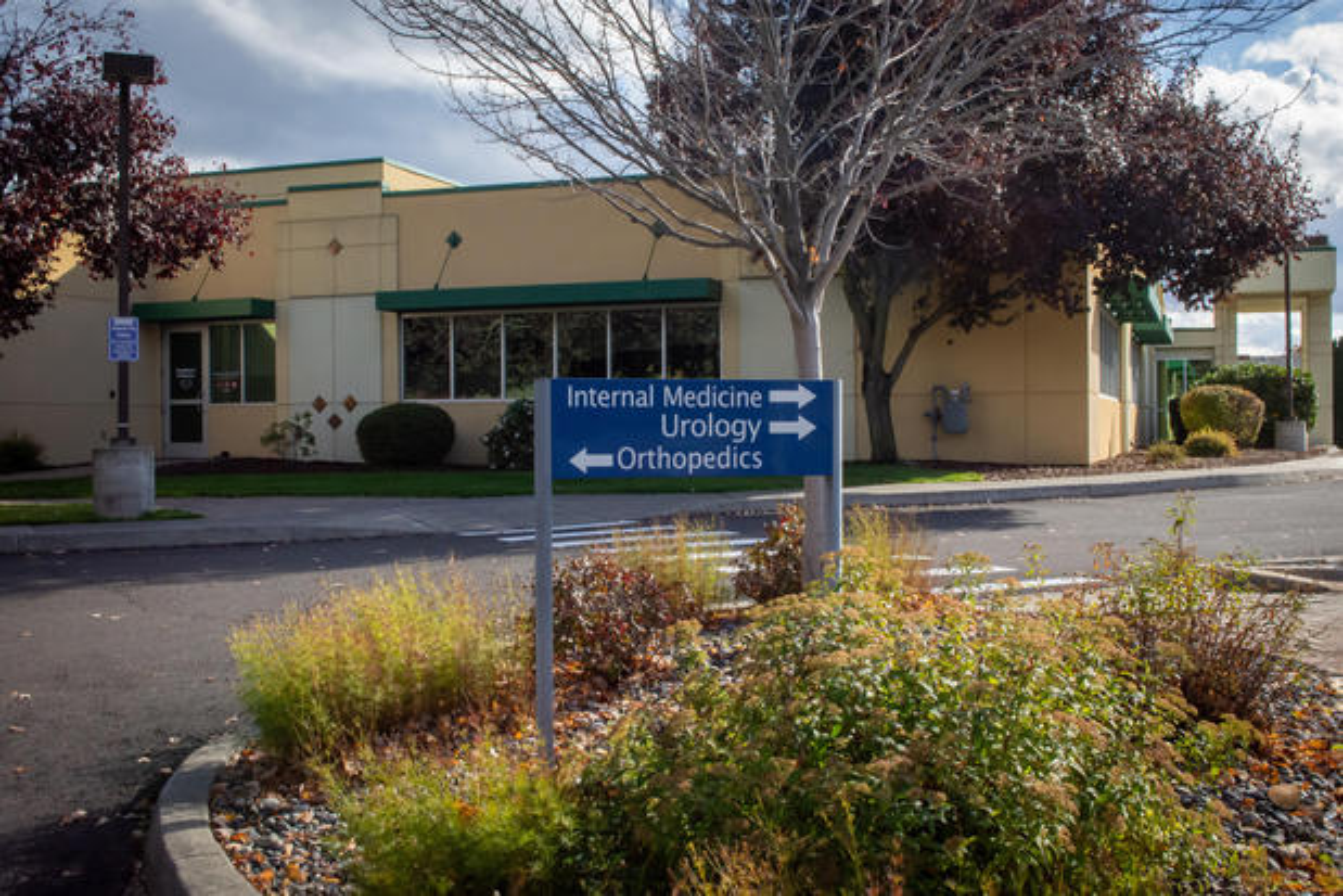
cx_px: 672
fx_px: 1567
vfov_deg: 31.9
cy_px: 448
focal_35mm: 42
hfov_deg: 46.4
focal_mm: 28
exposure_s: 1/800
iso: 1600
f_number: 14
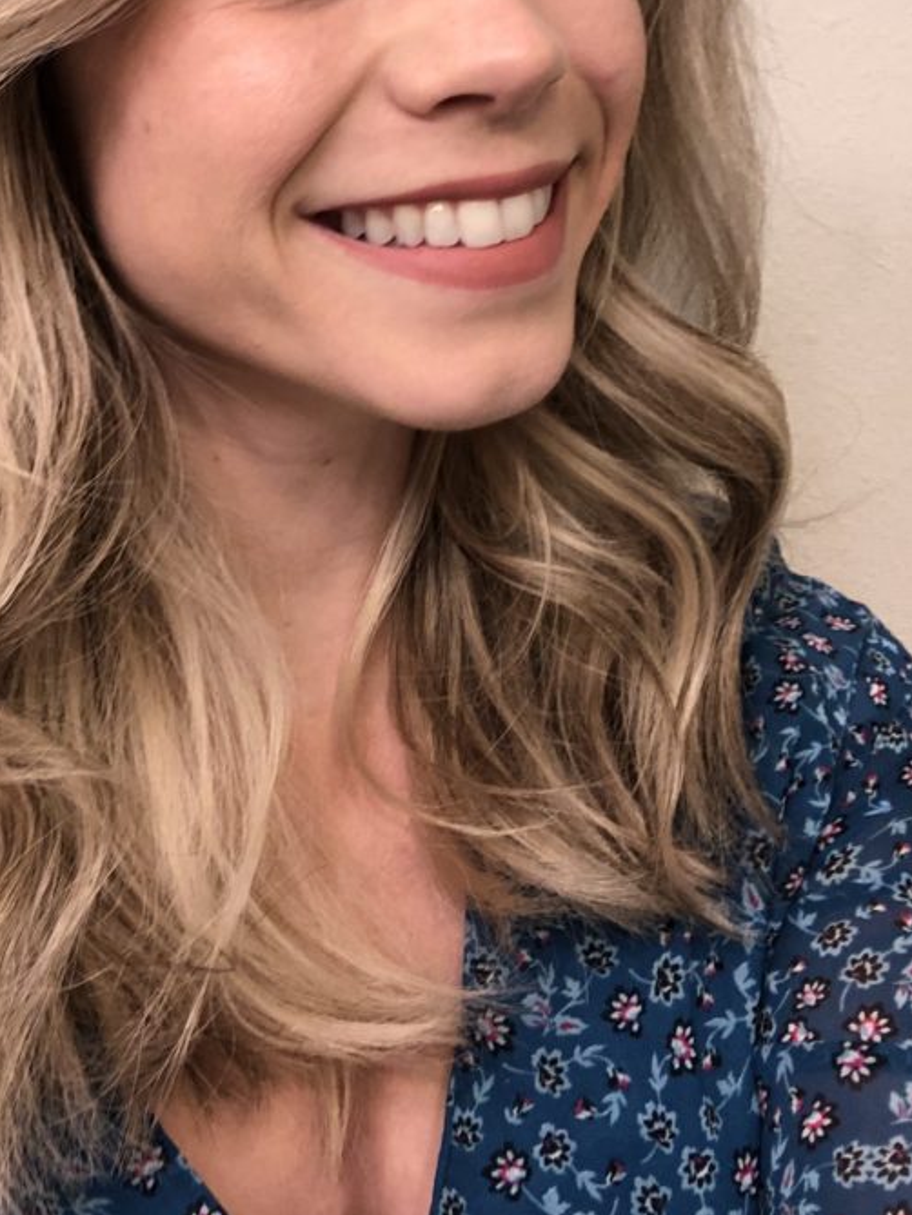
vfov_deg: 38.0
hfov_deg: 29.3
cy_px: 314
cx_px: 252
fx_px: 1721
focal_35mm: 49
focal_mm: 2.87
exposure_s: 1/60
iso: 80
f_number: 2.2
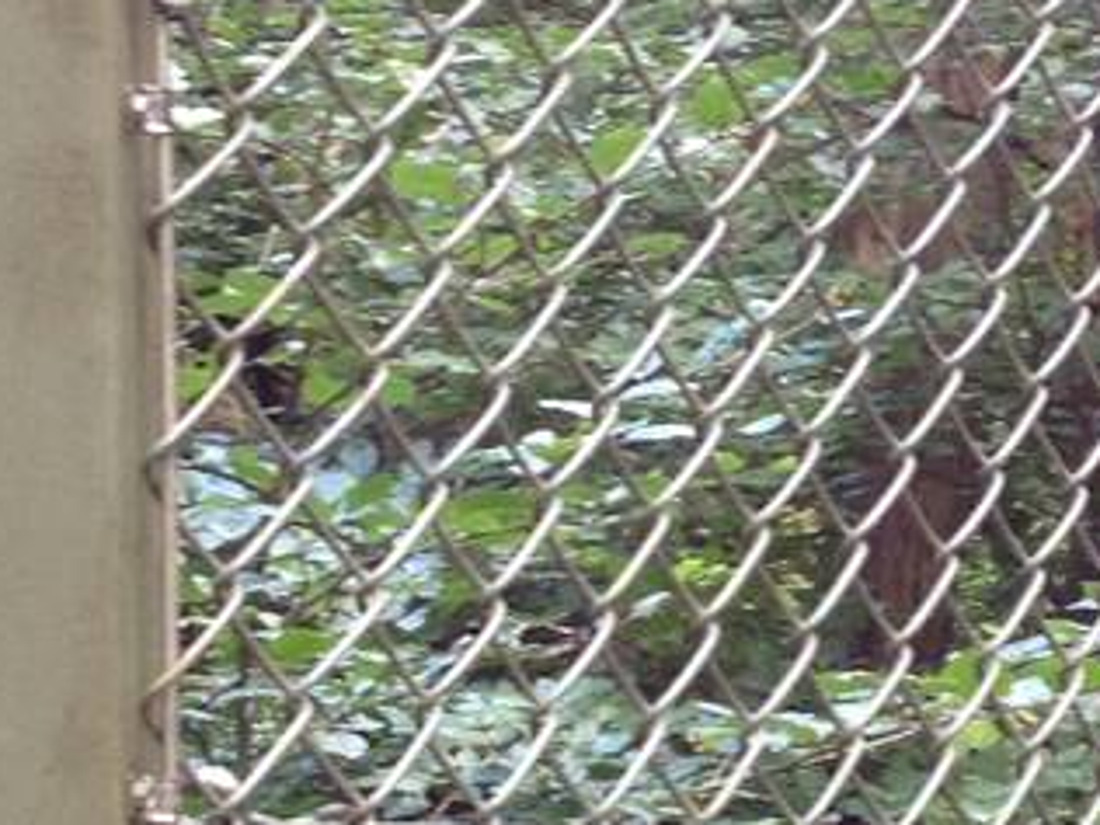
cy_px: 724
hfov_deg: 11.1
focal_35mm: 177
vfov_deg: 8.4
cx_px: 870
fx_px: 5625
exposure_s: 1/30
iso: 50
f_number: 2.4
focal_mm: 4.28
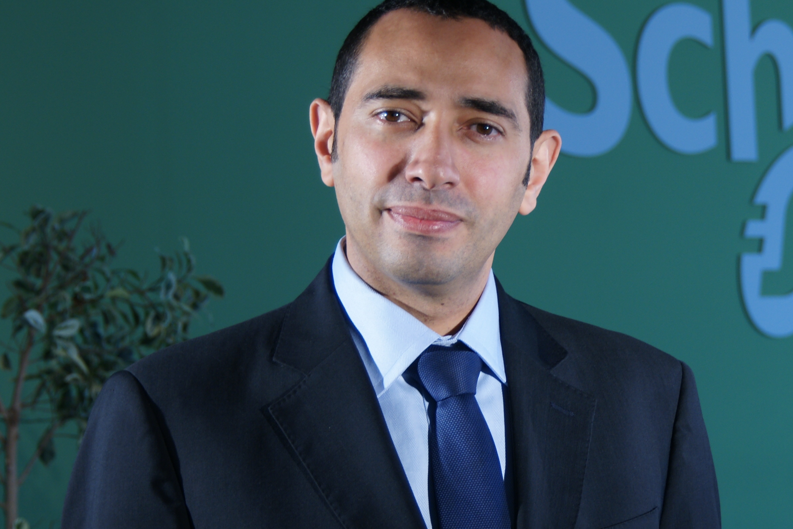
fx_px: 3280
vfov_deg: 9.2
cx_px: 627
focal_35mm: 149
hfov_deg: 13.7
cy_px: 312
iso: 200
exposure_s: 1/90
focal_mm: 55
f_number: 4.5
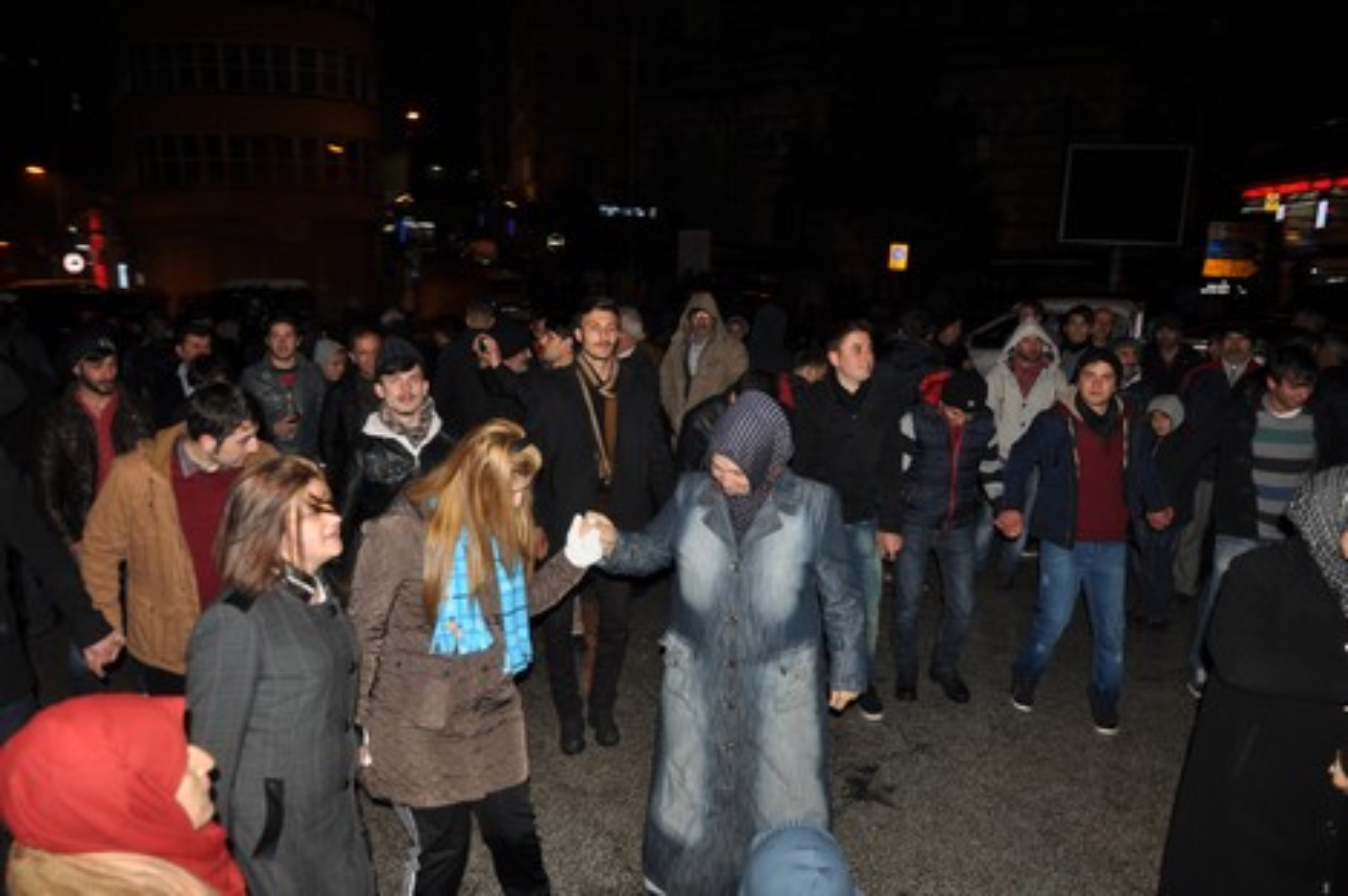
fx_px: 898
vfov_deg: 53.0
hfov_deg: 73.8
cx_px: 674
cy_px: 448
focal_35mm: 24
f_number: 3.5
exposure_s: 1/60
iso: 200
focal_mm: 16
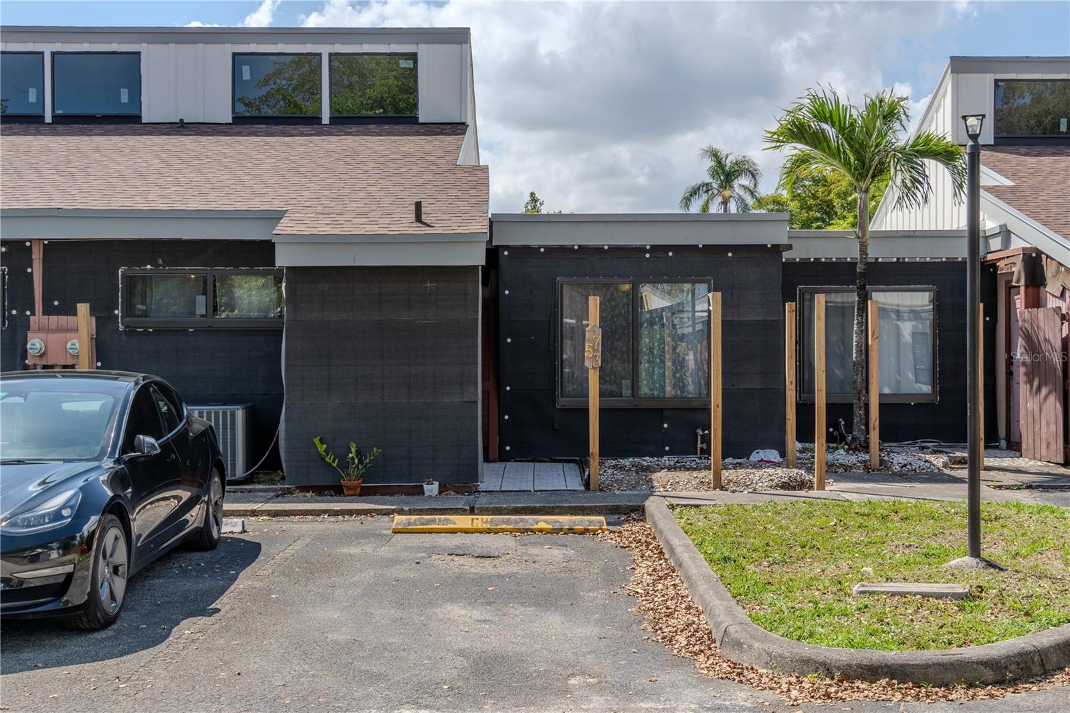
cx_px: 535
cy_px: 356
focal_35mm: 46
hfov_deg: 42.3
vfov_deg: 28.9
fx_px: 1382
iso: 100
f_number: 9
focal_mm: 31
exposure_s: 1/640
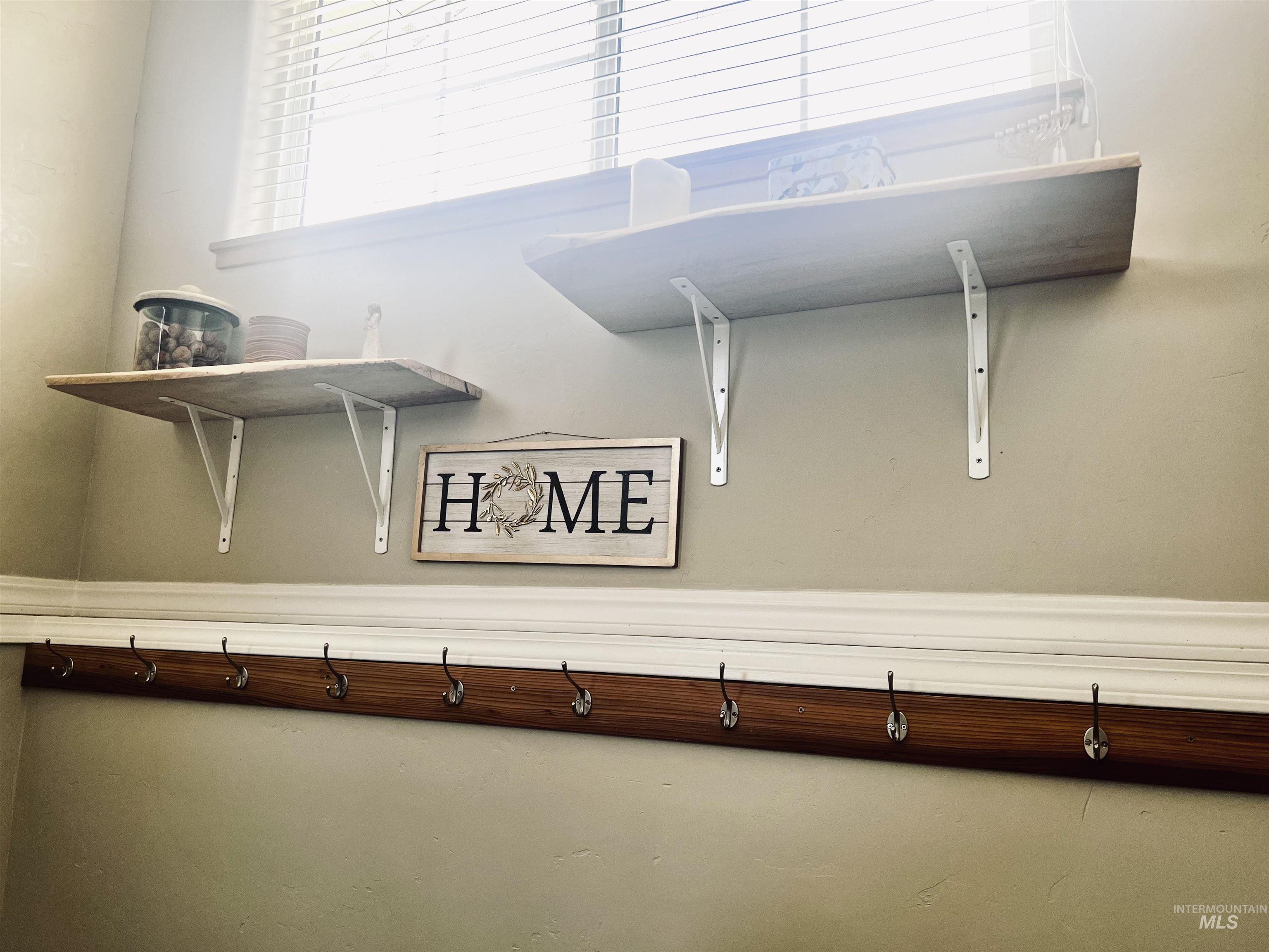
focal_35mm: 26
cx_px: 634
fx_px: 953
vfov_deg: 53.1
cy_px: 476
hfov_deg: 67.3
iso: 64
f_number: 1.5
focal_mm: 5.7
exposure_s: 1/121
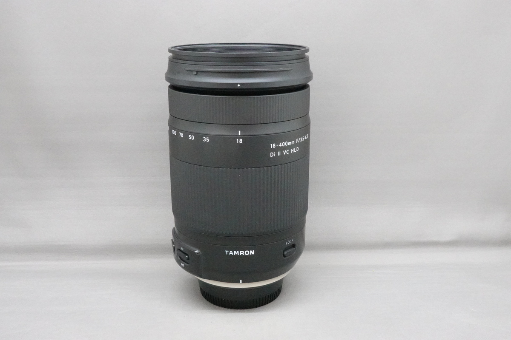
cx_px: 256
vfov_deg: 34.2
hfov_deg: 49.6
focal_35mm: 39
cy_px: 170
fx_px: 554
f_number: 11
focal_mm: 14.4
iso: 6400
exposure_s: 1/30
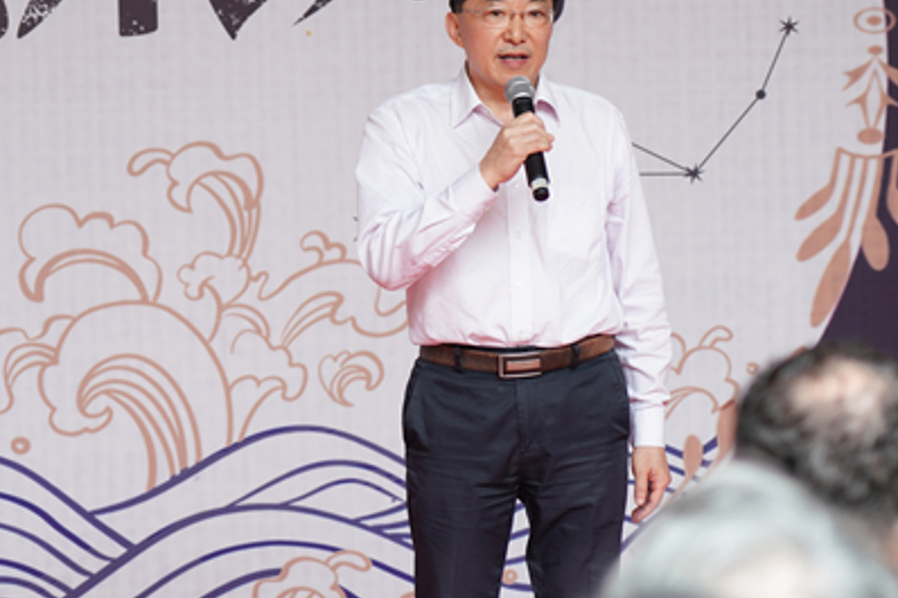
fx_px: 5784
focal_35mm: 232
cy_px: 102
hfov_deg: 8.9
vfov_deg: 5.9
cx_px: 517
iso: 200
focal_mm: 105
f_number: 4
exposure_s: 1/60
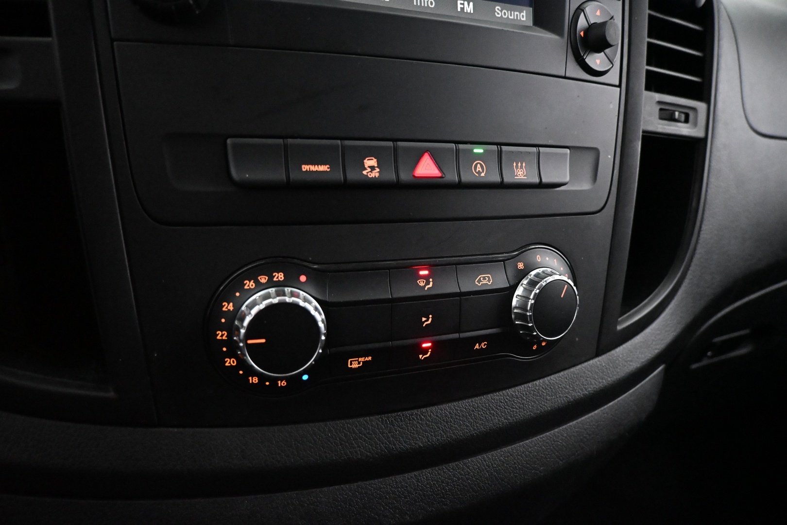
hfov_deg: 73.7
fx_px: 525
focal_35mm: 24
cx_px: 394
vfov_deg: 53.1
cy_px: 262
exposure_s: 1/60
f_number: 3.5
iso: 7200
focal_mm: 16
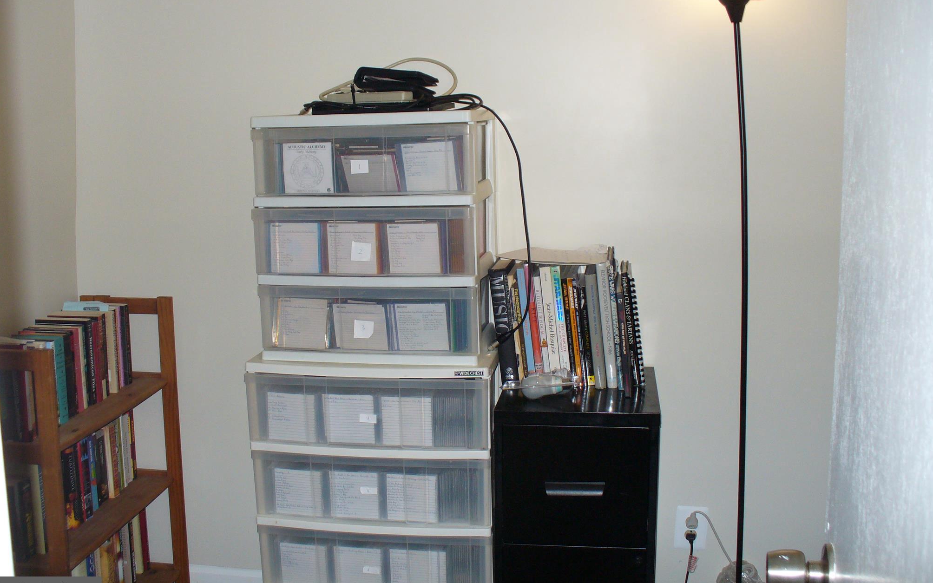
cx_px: 461
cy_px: 258
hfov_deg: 49.3
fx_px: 1017
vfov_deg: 32.0
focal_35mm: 40
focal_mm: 6.1
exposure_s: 1/30
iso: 100
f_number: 2.8
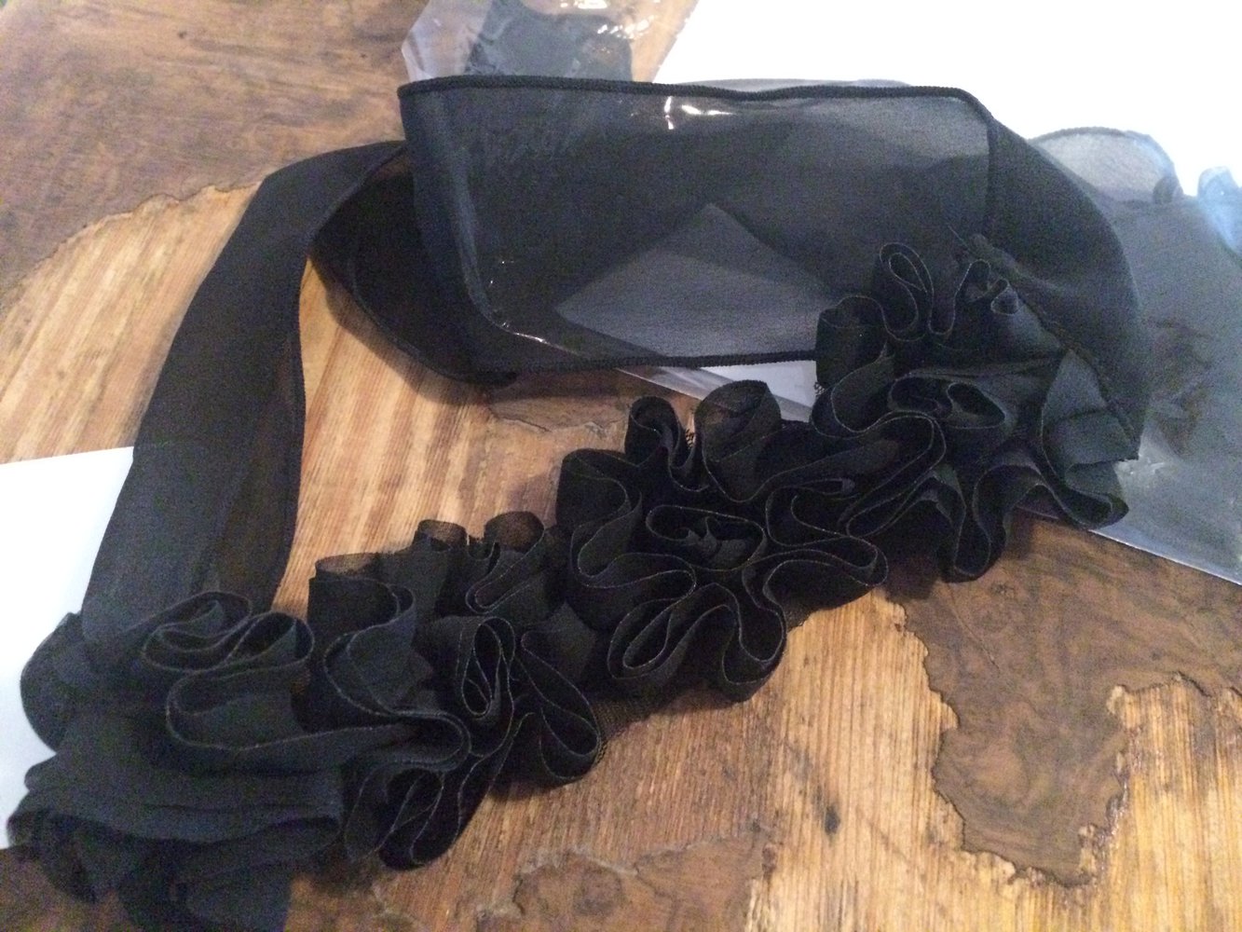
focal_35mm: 29
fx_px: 1041
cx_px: 621
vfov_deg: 48.2
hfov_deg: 61.7
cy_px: 466
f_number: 2.2
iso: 800
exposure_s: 1/17
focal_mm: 4.15
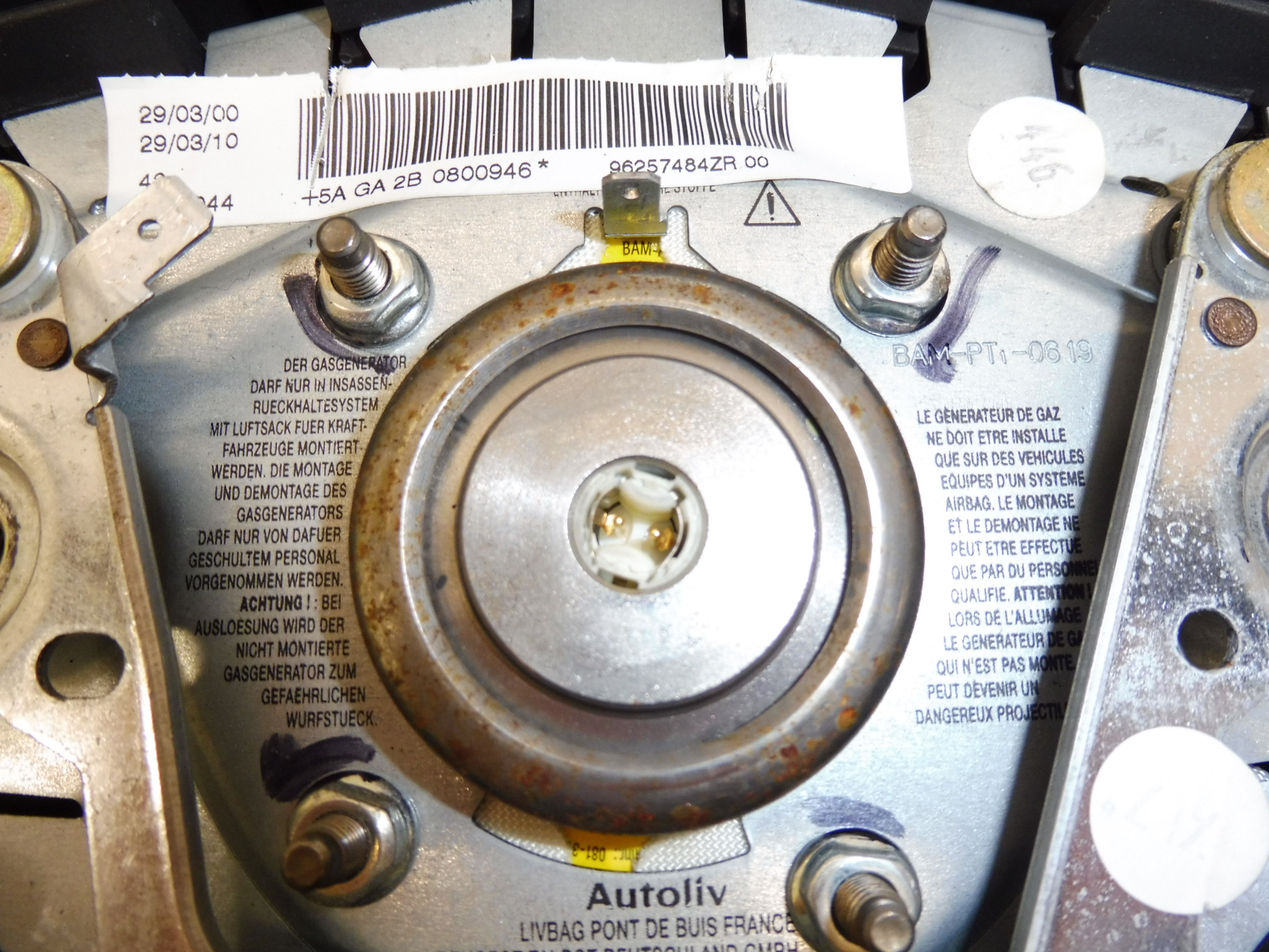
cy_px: 476
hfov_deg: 69.4
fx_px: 916
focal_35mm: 25
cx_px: 634
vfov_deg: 54.9
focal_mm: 4.4
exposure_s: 1/60
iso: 200
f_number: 3.5
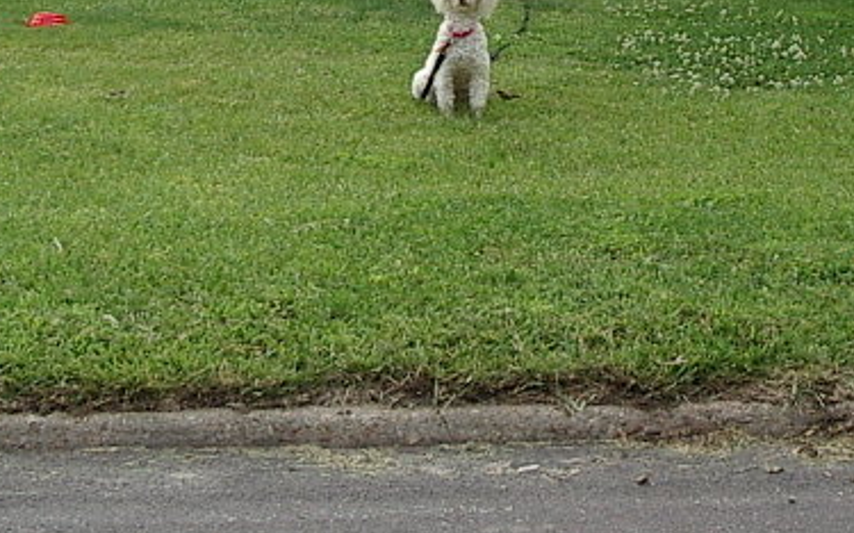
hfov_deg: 18.9
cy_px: -80
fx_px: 2559
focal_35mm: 110
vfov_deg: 11.7
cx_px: 512
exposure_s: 1/125
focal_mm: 5.8
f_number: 4.8
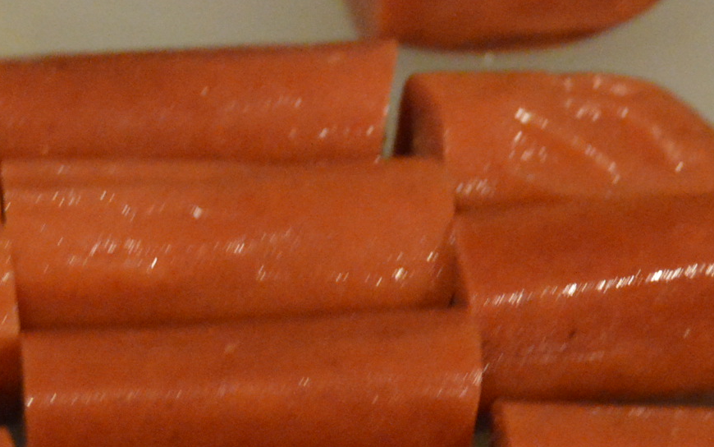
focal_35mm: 169
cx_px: 291
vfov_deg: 7.7
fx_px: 3289
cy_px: 469
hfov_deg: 12.4
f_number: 4.8
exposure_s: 1/60
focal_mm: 32
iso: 3200
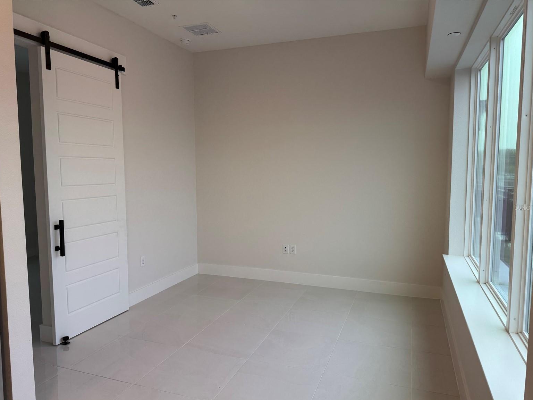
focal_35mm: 25
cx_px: 269
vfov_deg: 54.9
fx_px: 385
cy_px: 207
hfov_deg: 69.4
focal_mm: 6.76
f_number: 1.78
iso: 80
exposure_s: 1/120
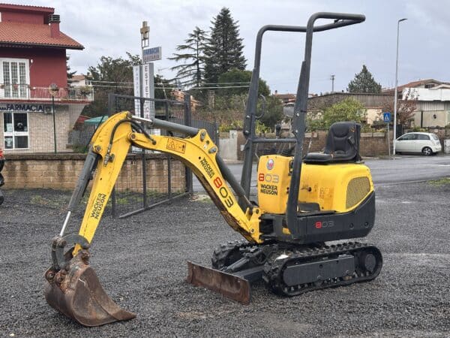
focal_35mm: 48
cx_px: 225
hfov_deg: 39.7
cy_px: 169
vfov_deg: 30.3
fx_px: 624
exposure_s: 1/919
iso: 64
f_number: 1.78
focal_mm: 6.86
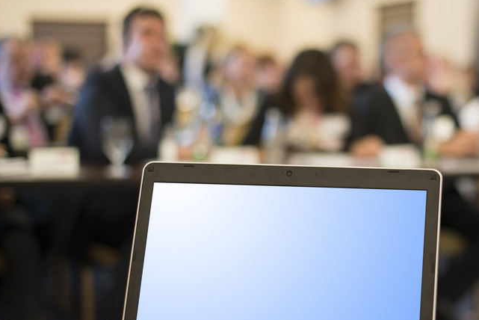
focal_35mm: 78
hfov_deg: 25.7
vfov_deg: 17.5
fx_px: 1038
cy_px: 222
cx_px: 354
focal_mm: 50
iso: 640
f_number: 2
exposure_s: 1/125
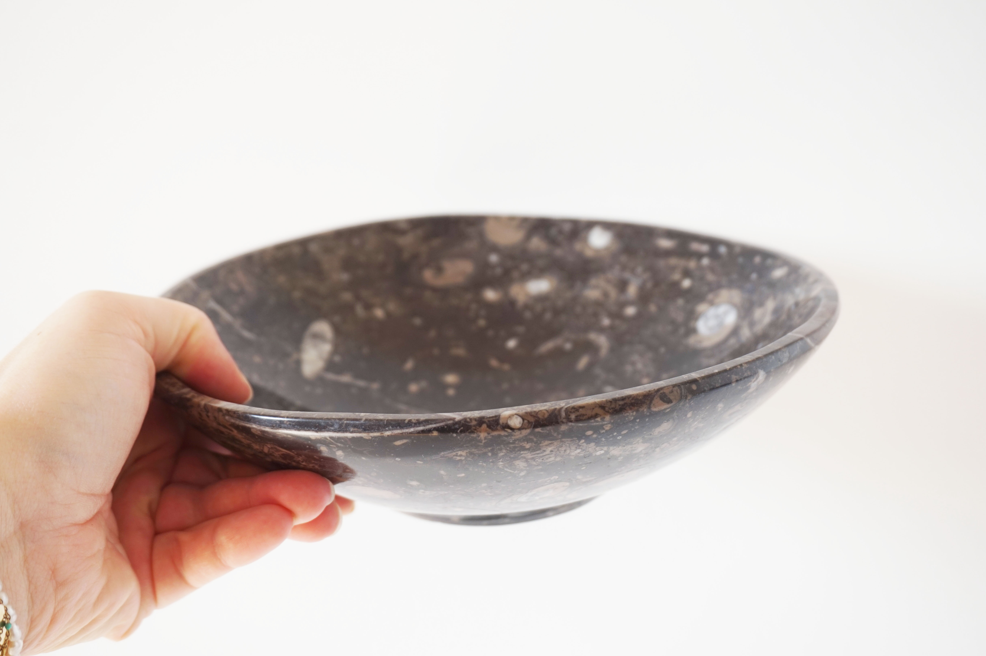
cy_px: 328
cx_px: 493
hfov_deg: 47.9
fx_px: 1109
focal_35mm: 40
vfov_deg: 33.0
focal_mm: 27
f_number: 4.5
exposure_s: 1/60
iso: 100
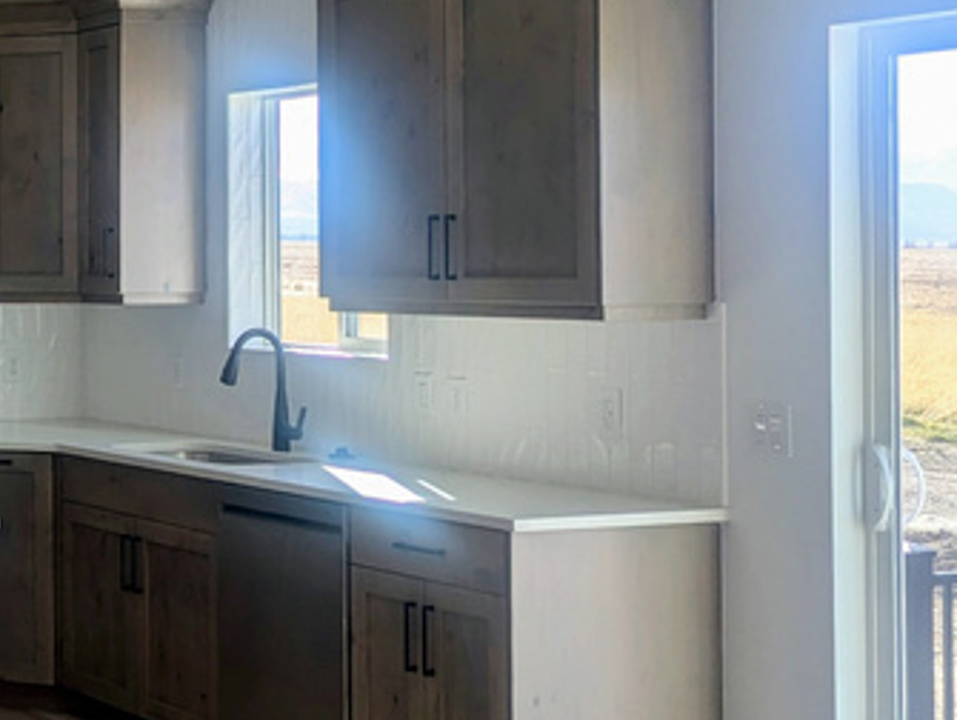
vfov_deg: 20.1
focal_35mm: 73
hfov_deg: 24.1
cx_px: -211
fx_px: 2020
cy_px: 237
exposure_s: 1/397
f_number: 1.85
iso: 33
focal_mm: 6.81
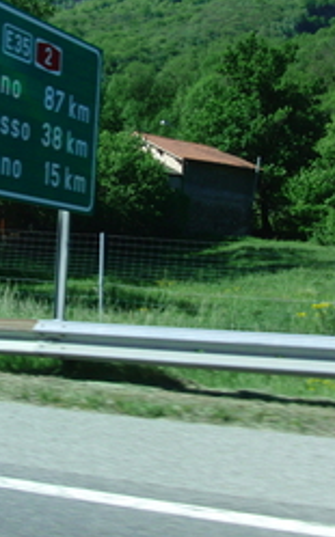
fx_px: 1040
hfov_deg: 18.2
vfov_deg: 28.9
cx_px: 80
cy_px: 201
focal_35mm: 71
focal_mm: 6.42
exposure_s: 1/640
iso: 100
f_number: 3.6
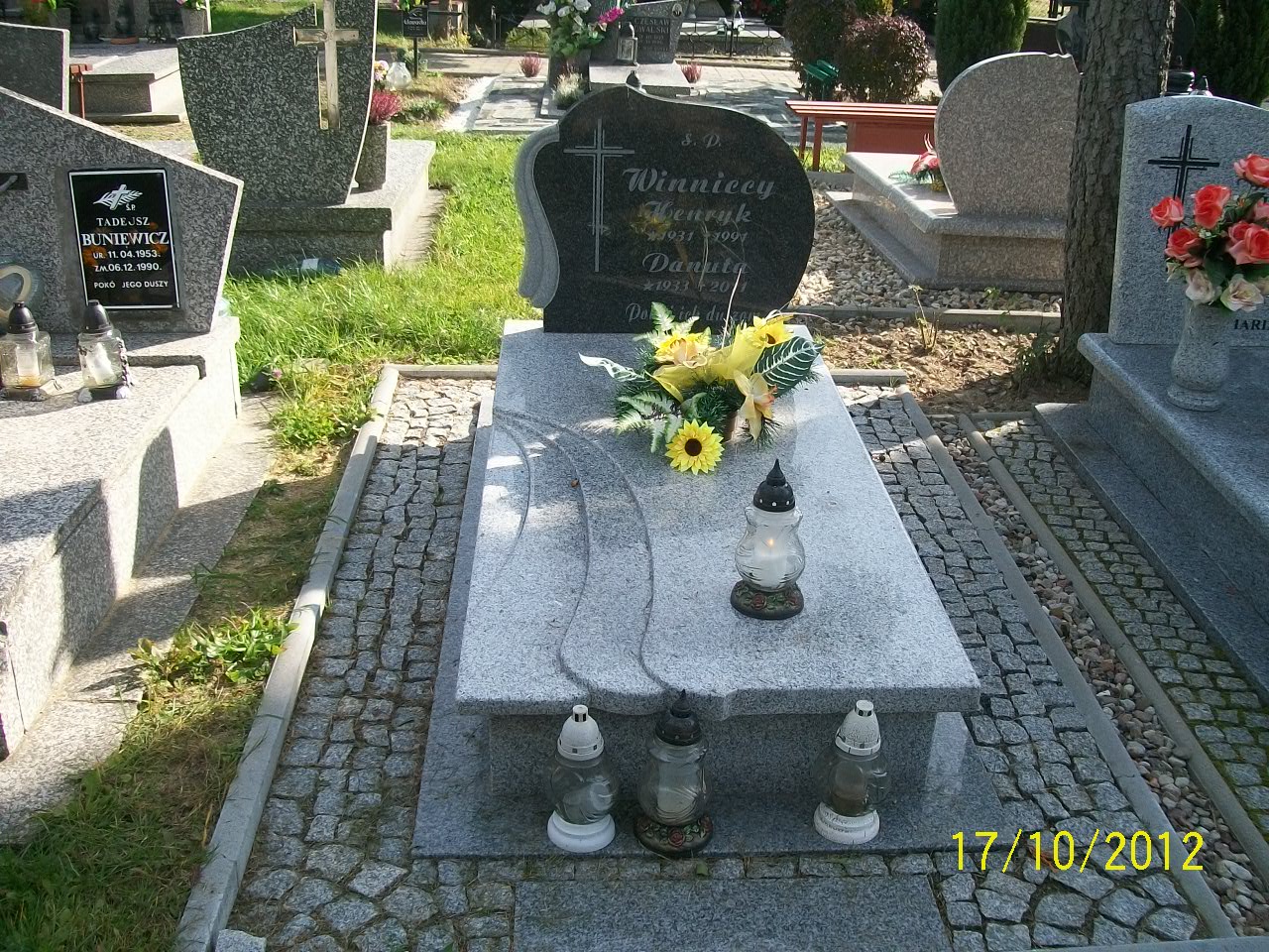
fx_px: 1320
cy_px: 476
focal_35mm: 36
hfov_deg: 51.4
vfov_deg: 39.7
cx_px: 634
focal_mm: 6
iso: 80
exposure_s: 1/500
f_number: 2.7
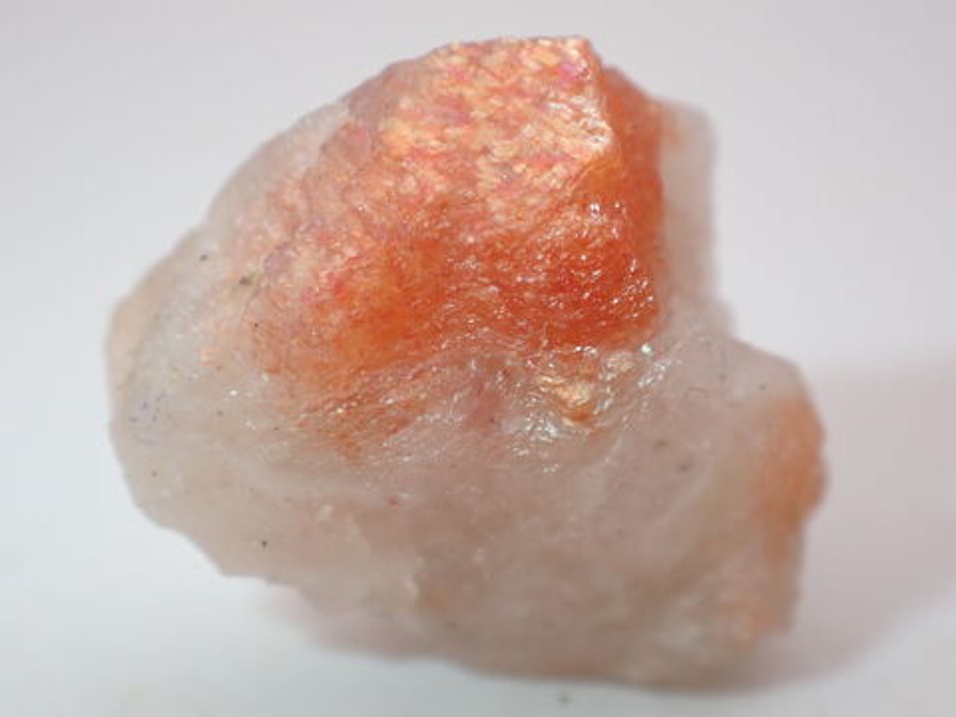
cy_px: 358
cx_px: 478
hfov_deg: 19.6
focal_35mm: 100
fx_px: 2762
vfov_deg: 14.8
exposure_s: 1/100
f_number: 14
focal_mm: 18
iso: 200
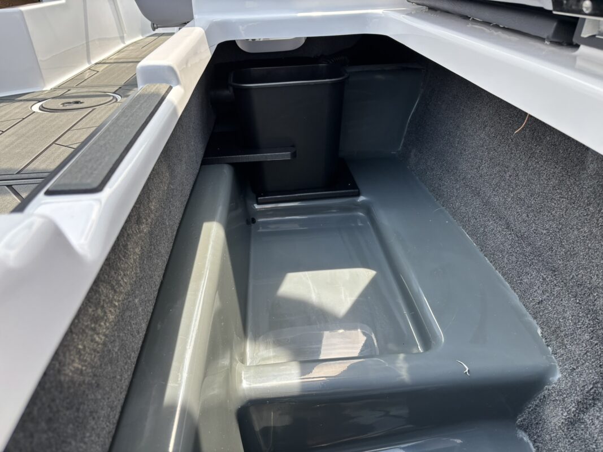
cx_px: 302
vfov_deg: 53.1
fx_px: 453
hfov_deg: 67.3
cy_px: 226
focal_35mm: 26
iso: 50
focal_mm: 5.96
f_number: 1.6
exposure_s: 1/397
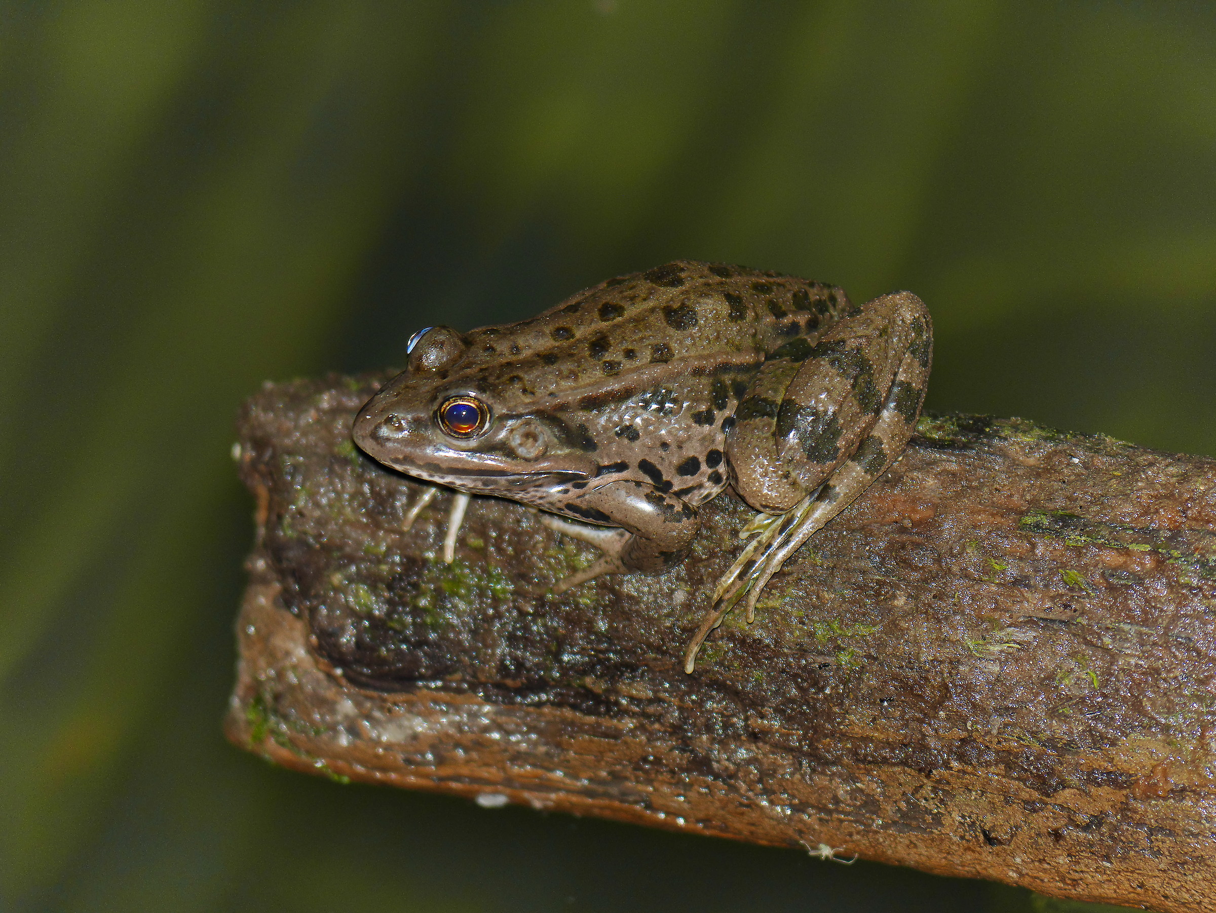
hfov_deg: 3.3
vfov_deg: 2.5
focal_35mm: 600
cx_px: 608
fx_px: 21085
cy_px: 456
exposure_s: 1/250
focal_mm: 300
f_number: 5.6
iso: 400
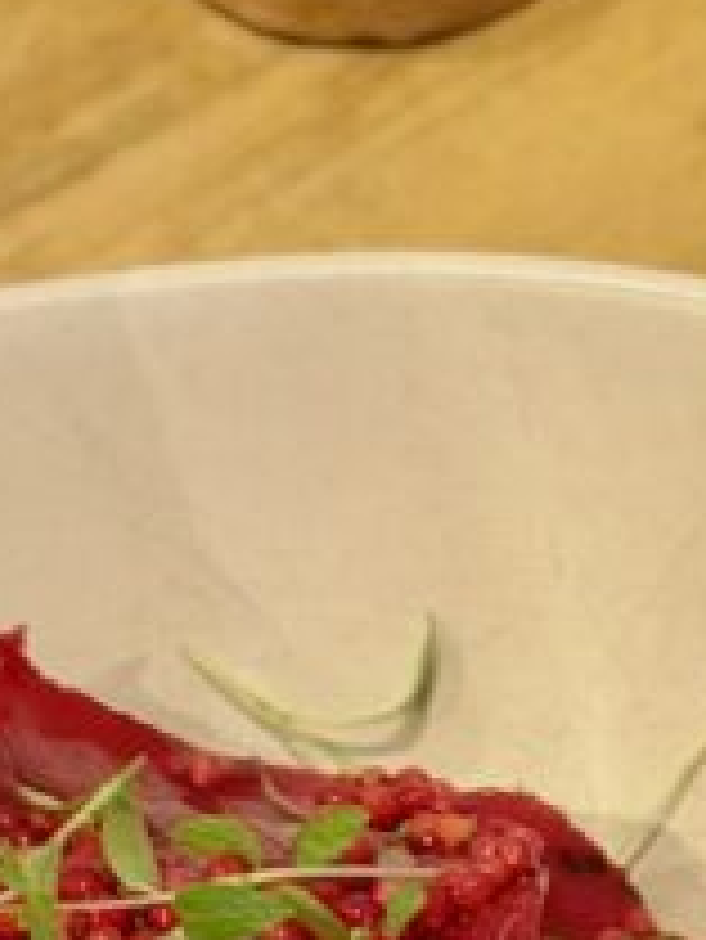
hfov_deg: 6.3
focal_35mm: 235
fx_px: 6384
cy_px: 729
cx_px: 477
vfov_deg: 8.4
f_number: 1.78
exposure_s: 1/50
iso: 200
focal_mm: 6.76
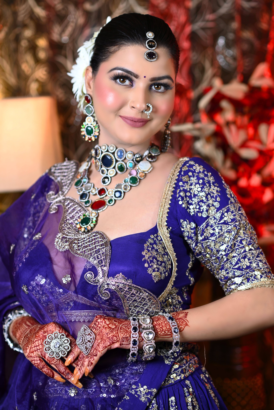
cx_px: 137
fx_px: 970
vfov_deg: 23.9
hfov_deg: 16.1
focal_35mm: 85
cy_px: 205
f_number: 2.5
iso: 250
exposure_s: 1/200
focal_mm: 85
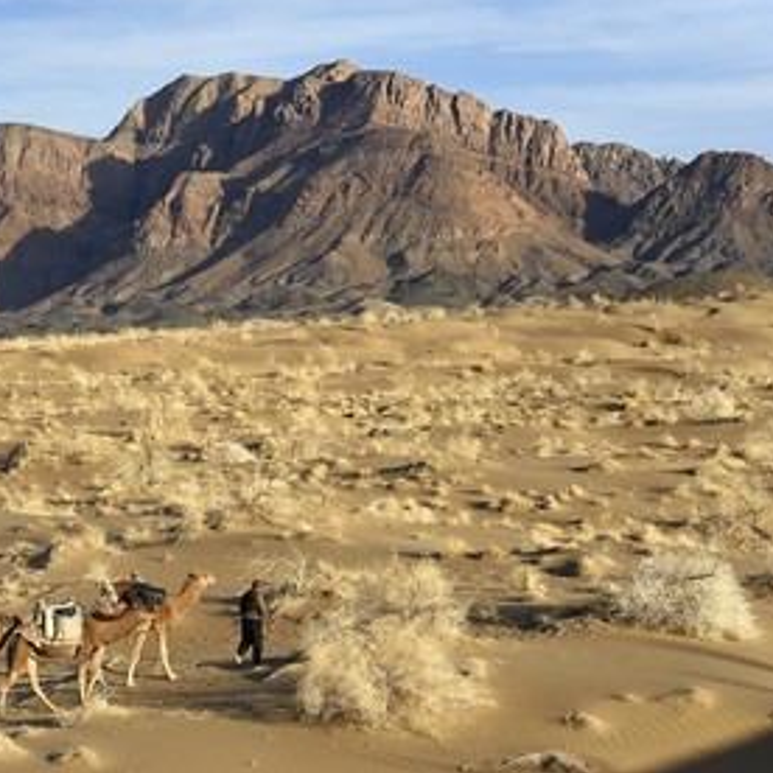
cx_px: 214
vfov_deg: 15.8
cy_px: 384
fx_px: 2779
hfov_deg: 15.8
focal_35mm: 110
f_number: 9
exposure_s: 1/320
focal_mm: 85
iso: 200
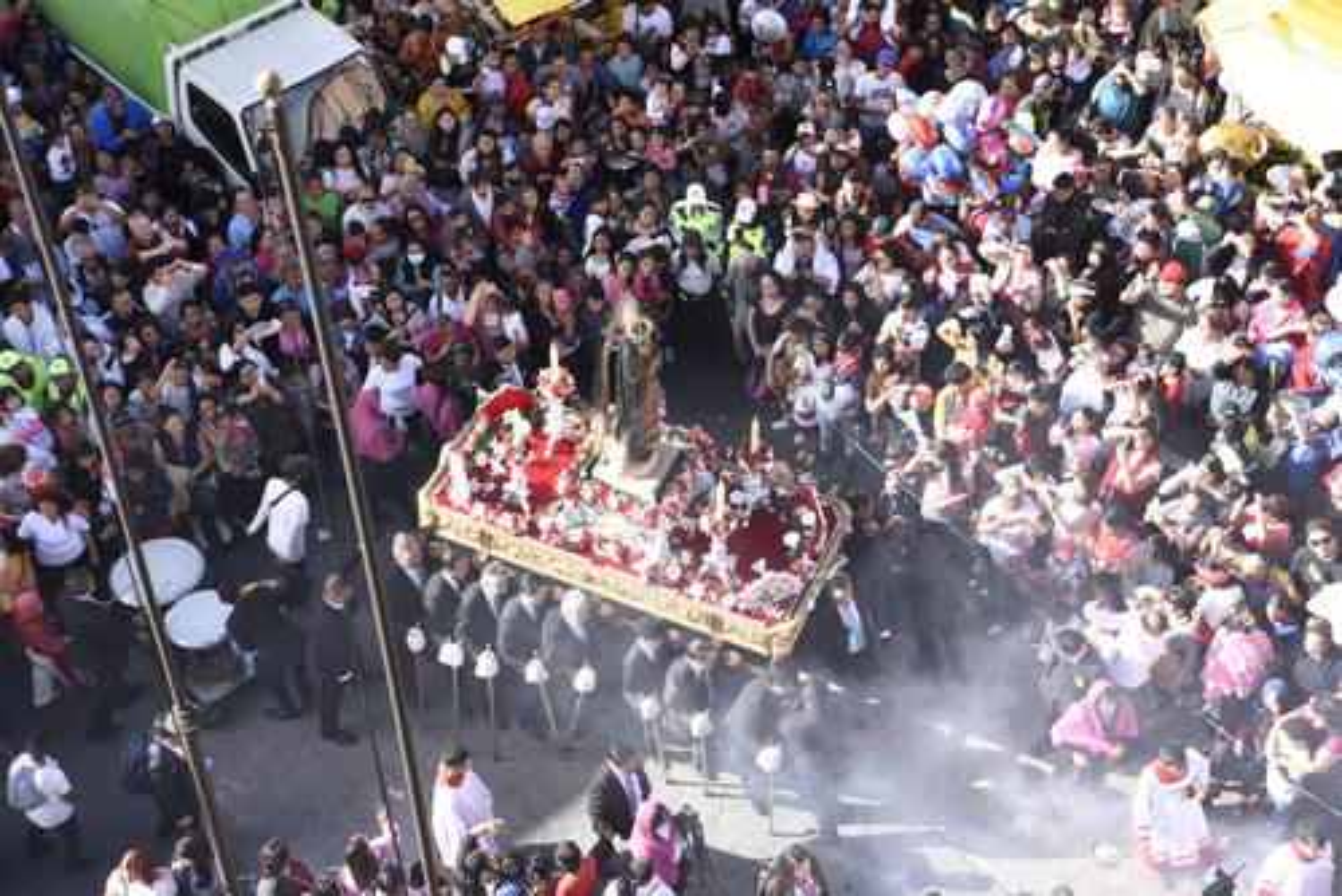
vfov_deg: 19.5
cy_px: 448
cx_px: 671
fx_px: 2611
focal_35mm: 70
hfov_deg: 28.8
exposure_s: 1/500
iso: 320
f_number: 5
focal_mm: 70
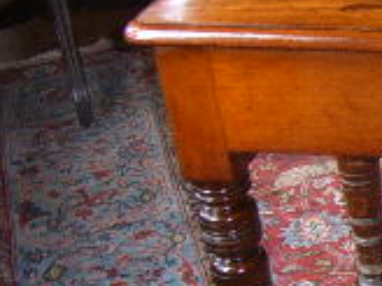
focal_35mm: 137
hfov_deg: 12.9
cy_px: 221
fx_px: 1512
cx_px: 706
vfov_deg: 10.8
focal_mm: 5.8
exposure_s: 1/30
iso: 100
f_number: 2.8
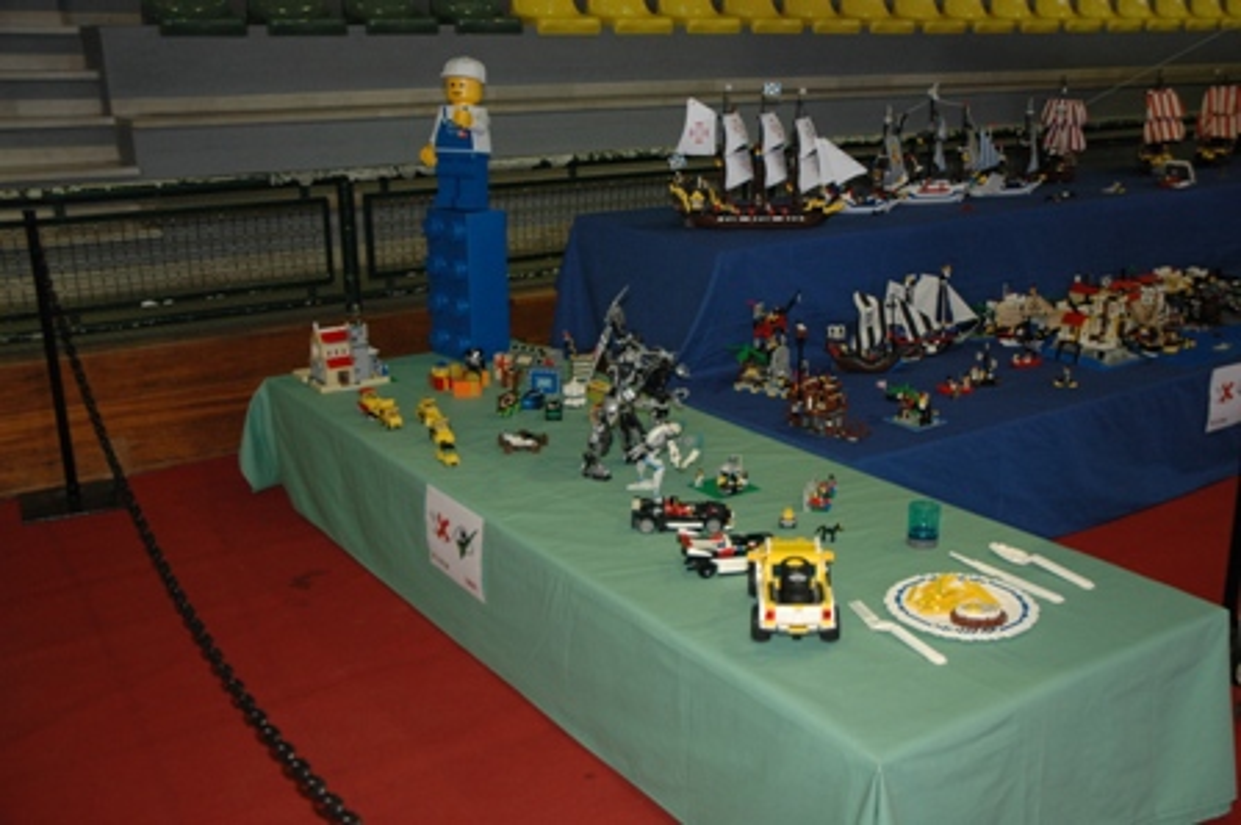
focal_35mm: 38
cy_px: 412
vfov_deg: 35.4
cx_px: 620
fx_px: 1292
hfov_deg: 51.3
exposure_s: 1/60
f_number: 3.8
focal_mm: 25
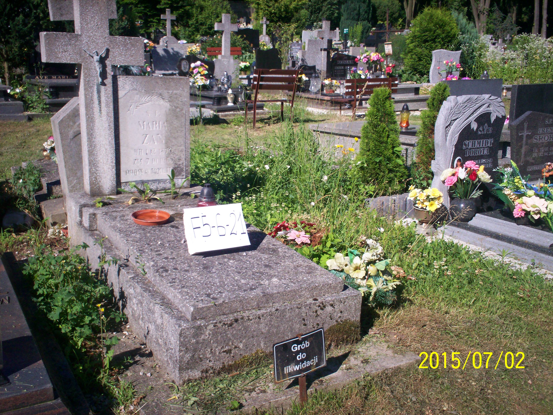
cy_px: 208
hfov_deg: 51.4
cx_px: 276
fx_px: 575
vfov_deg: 39.7
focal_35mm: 36
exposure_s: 1/585
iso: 100
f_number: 4.5
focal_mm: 6
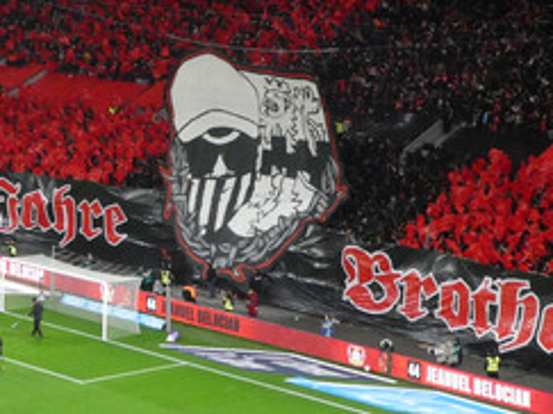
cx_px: 353
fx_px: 1852
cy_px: 73
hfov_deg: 17.0
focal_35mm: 116
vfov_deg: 12.7
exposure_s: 1/80
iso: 320
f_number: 3.9
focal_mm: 7.8
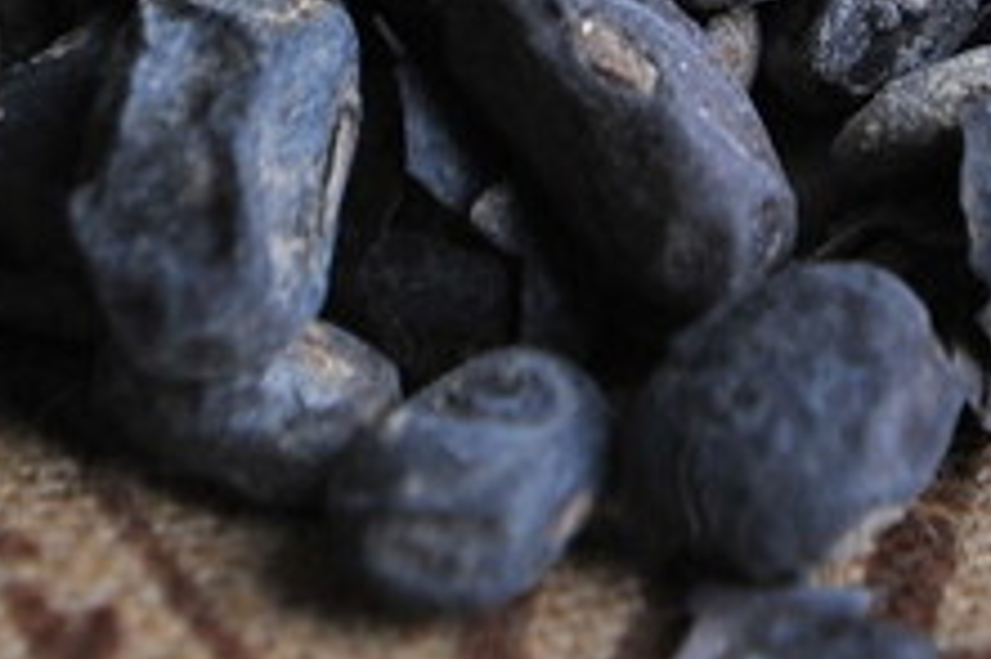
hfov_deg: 5.4
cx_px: 830
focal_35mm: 380
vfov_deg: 3.6
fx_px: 10452
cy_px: -590
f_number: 7.1
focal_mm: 70
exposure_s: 1/100
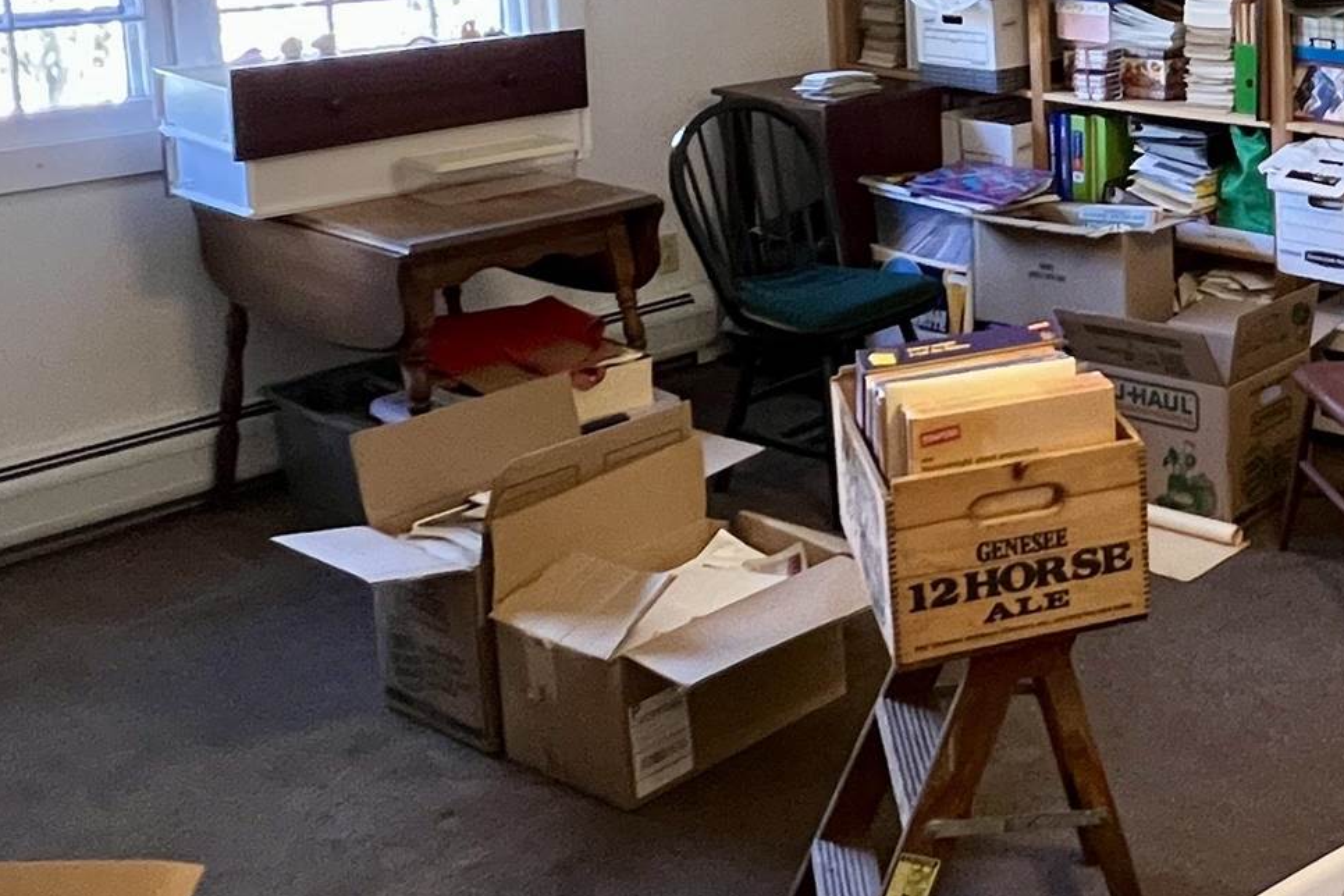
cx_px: 1375
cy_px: 58
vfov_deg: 29.6
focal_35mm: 43
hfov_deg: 39.5
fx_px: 1605
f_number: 1.8
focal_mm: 1.57
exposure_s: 1/60
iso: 500
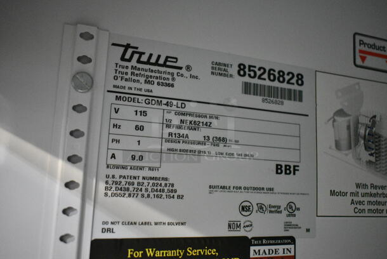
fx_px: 371
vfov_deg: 38.4
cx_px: 194
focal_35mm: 34
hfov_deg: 55.1
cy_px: 130
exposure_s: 1/60
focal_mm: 23
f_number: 4
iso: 6400
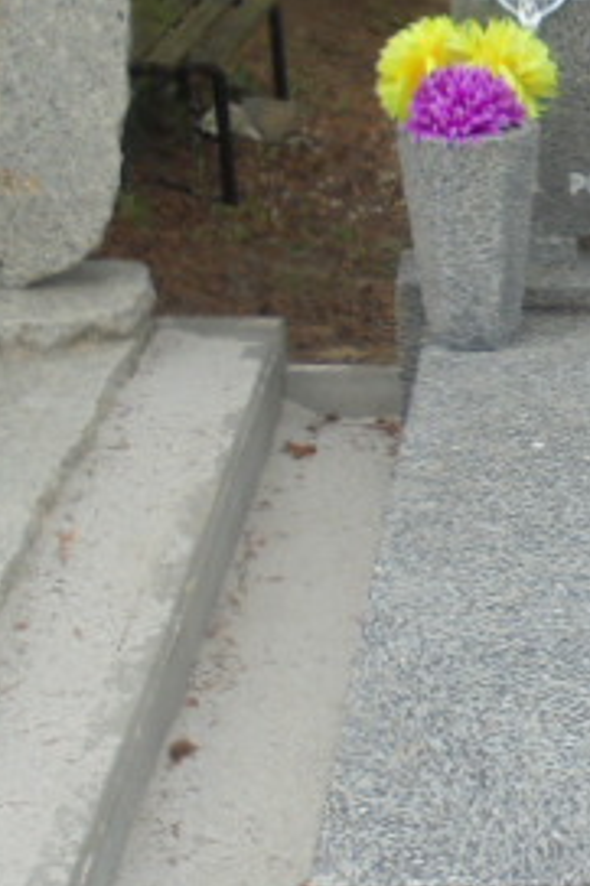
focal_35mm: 93
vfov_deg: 21.9
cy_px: 430
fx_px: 2289
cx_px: 916
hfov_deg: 13.7
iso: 100
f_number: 4.2
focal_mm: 6.9
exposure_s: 1/125
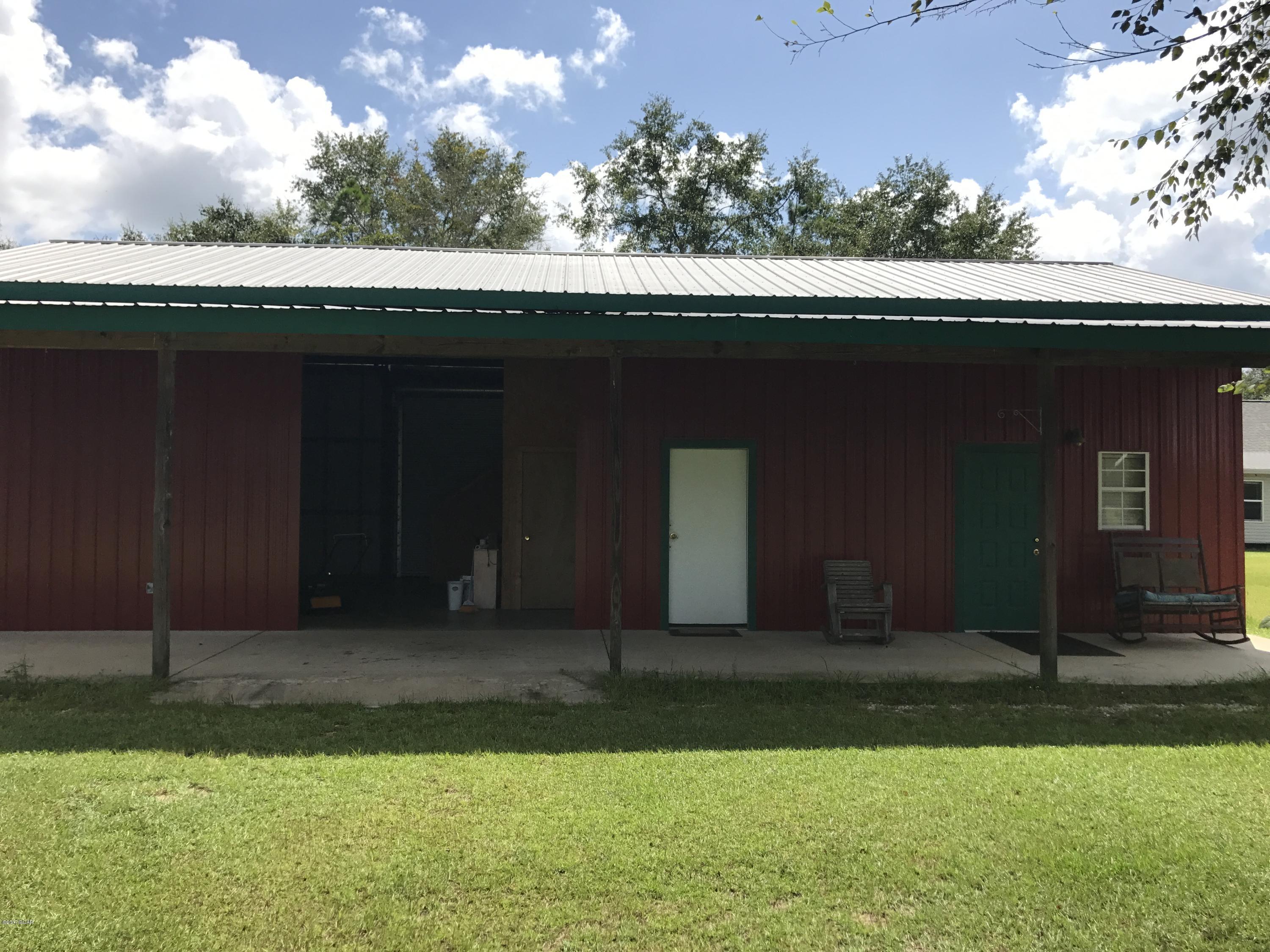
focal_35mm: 28
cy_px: 476
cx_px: 635
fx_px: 1027
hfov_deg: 63.4
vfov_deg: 49.7
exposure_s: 1/2128
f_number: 1.8
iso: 20
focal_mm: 3.99
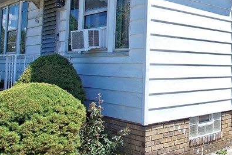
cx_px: 202
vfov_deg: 29.1
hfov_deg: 40.5
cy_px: 37
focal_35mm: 45
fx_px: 292
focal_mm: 11
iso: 100
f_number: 4.5
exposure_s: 1/400
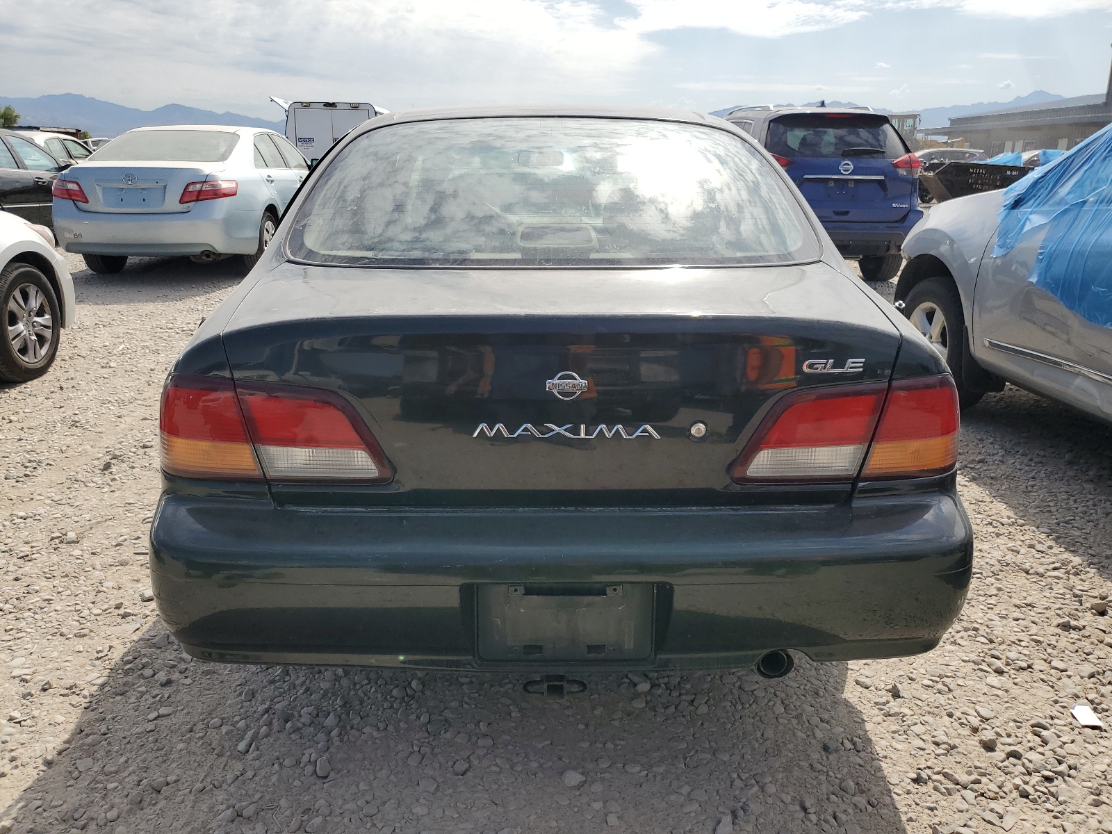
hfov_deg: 67.3
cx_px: 556
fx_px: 835
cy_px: 417
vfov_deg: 53.1
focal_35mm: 26
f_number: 1.5
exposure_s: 1/5000
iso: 50
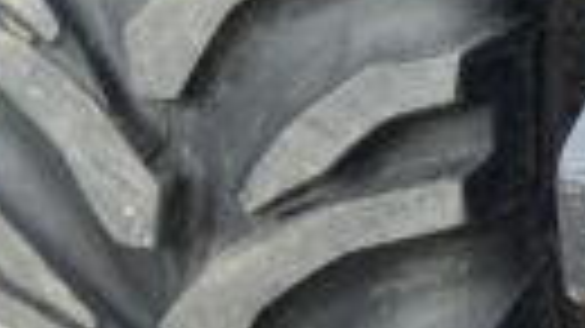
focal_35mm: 156
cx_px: 1372
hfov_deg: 11.5
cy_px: 292
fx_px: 2419
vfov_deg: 7.7
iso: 16
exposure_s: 1/122
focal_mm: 3
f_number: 1.8
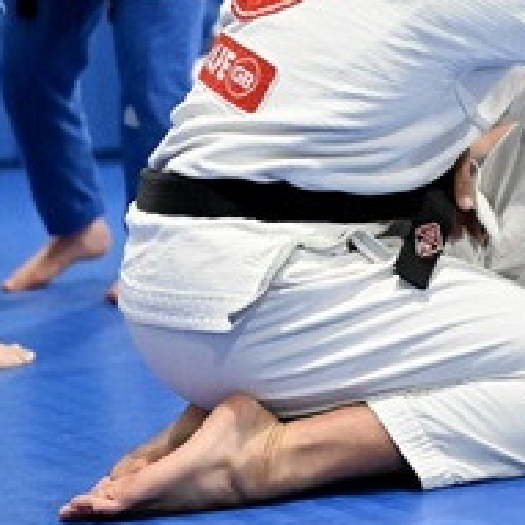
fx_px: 3209
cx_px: 687
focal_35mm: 187
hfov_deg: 9.2
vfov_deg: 9.3
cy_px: 121
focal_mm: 70
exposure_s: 1/640
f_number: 2.8
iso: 16000
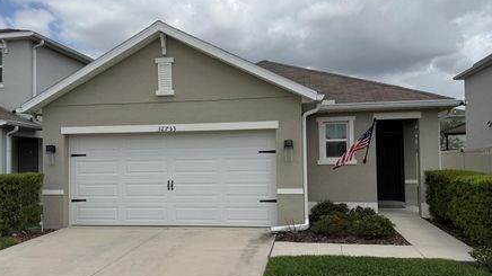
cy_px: 152
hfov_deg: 64.3
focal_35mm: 30
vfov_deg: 38.9
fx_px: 391
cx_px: 232
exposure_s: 1/8130
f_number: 1.78
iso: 80
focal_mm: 6.76
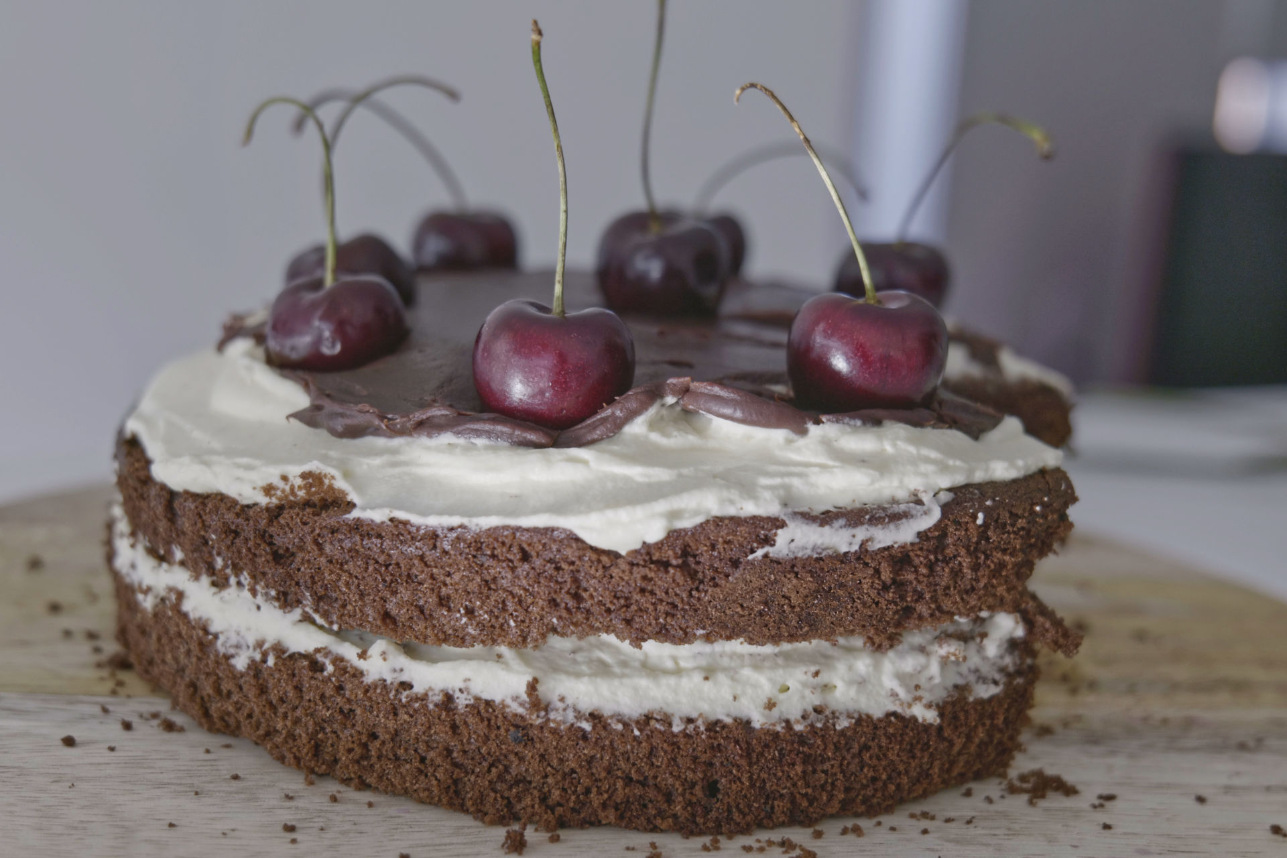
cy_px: 429
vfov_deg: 26.0
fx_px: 1859
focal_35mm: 52
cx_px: 644
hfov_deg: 38.2
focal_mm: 52
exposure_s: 1/100
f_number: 5.4
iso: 640
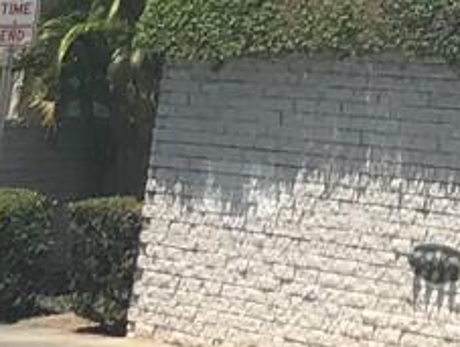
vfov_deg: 6.7
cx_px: 1212
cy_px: -765
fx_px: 2622
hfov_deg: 8.8
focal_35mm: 197
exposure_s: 1/3040
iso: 20
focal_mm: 4
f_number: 1.8
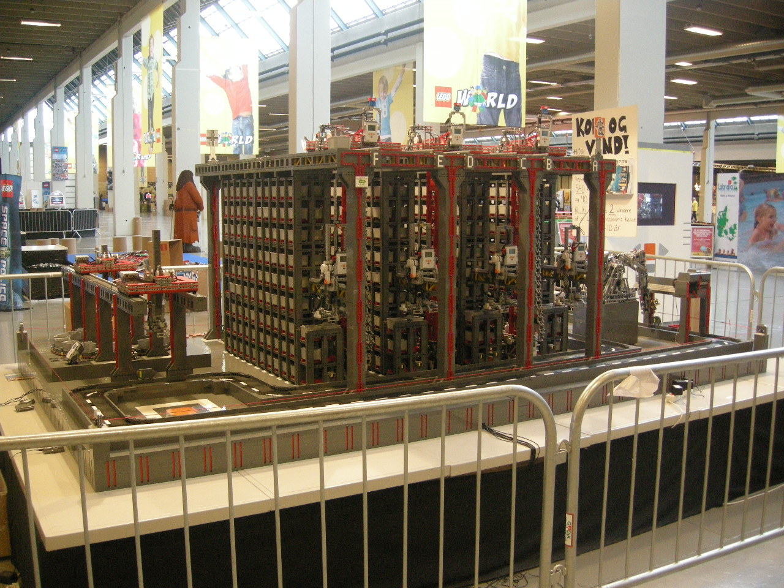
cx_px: 392
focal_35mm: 36
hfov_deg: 51.4
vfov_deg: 39.7
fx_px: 815
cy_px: 294
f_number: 2.7
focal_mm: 7.5
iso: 400
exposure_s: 1/32
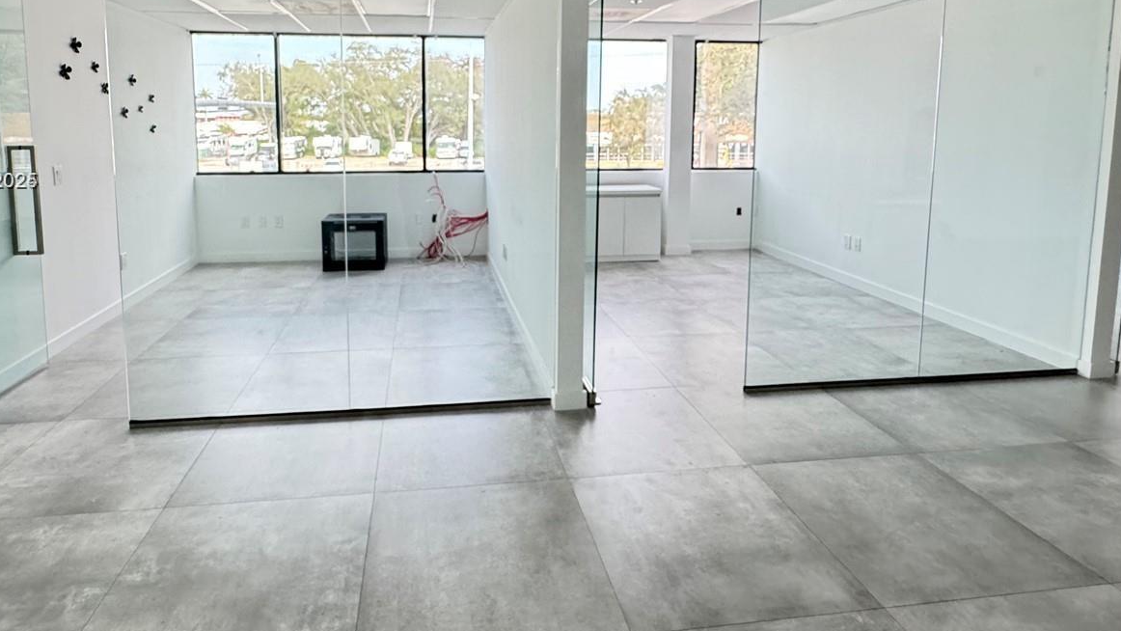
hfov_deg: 83.5
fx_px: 624
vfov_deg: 52.0
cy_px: 182
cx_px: 501
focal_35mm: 21
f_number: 2.2
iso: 320
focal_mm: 2.22
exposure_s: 1/61
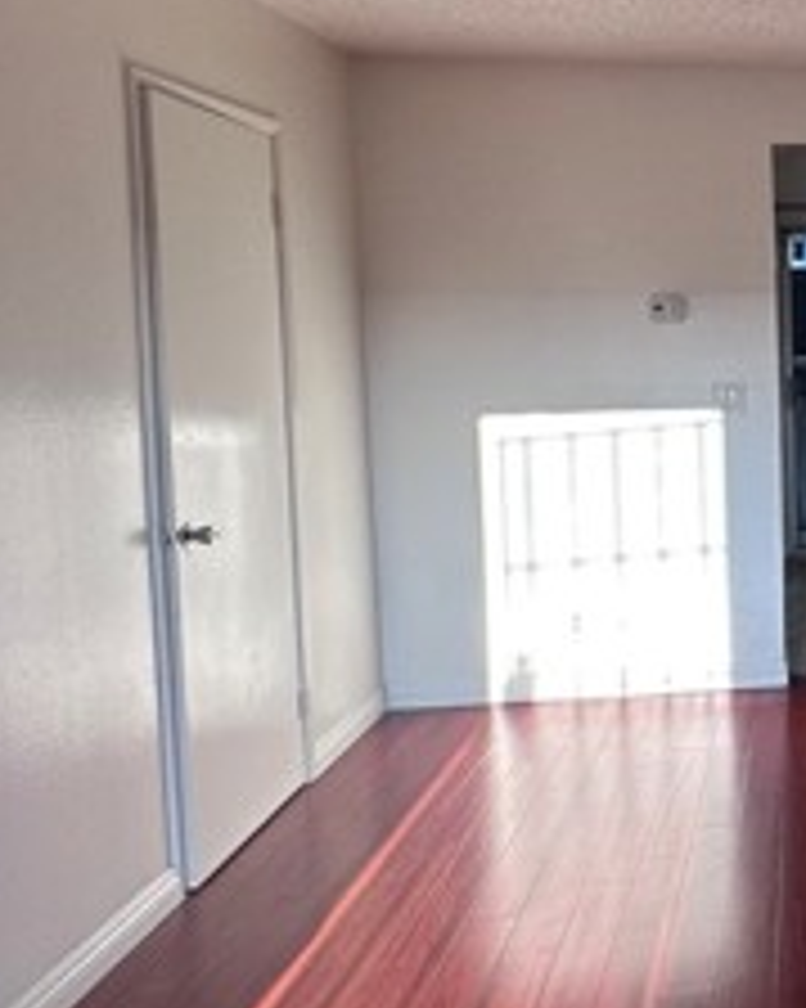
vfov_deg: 46.6
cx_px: 995
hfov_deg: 31.3
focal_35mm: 39
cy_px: 396
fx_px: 1164
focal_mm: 2.22
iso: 64
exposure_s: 1/99
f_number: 2.2
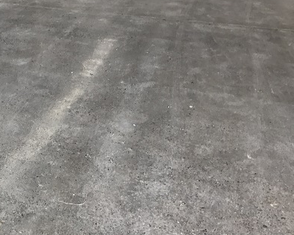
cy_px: 109
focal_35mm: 56
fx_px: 487
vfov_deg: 27.1
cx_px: 53
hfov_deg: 32.5
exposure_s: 1/100
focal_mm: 3.99
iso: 25
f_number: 1.8
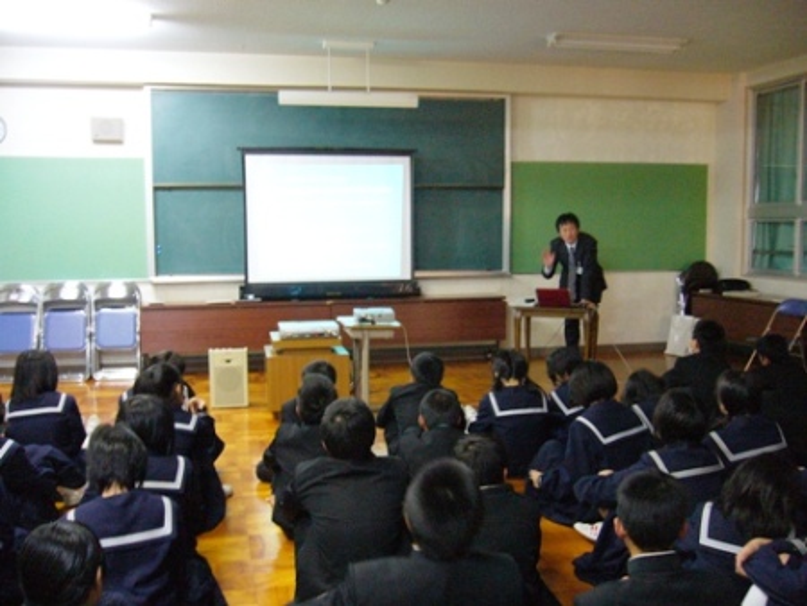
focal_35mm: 35
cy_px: 303
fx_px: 816
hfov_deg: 52.6
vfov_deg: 40.7
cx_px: 404
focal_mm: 5.8
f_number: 2.8
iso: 200
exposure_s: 1/8
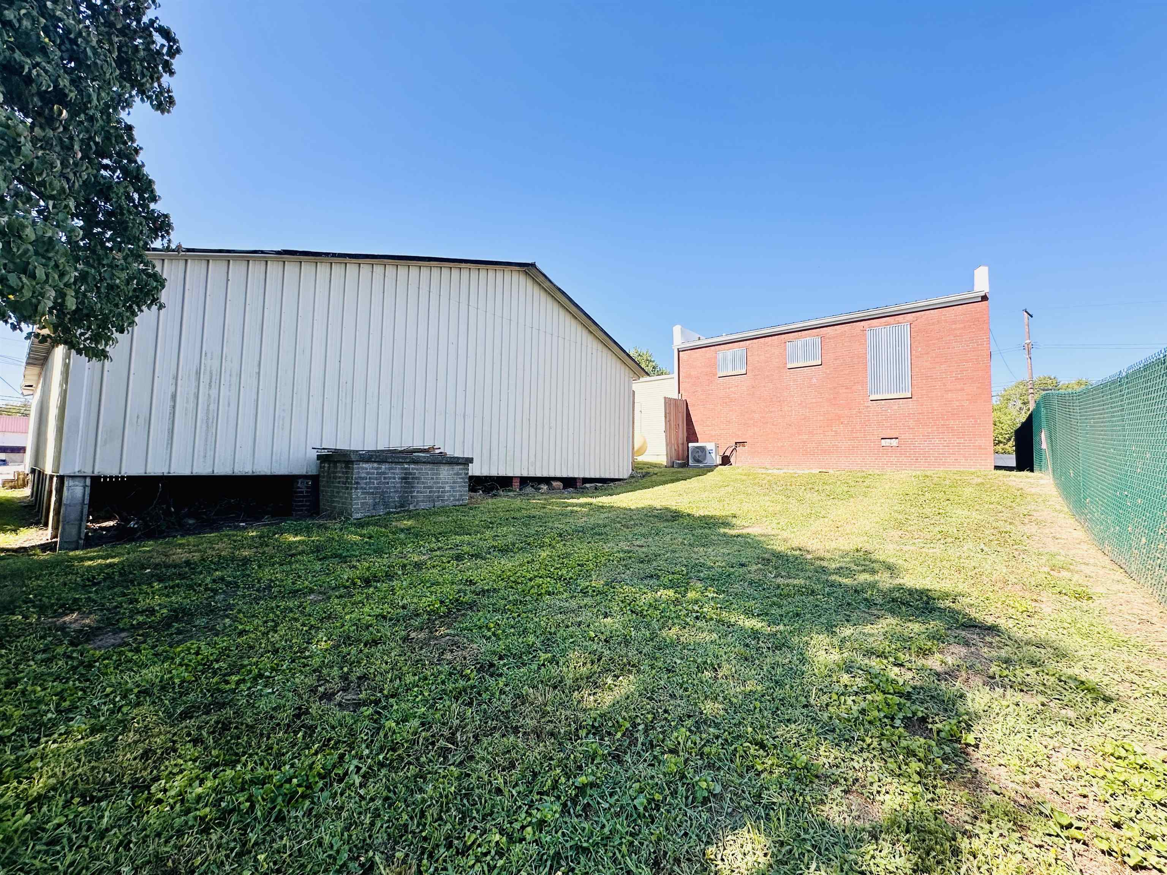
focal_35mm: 14
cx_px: 584
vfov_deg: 85.7
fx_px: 472
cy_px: 438
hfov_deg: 102.1
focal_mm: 2.22
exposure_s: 1/812
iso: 40
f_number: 2.2
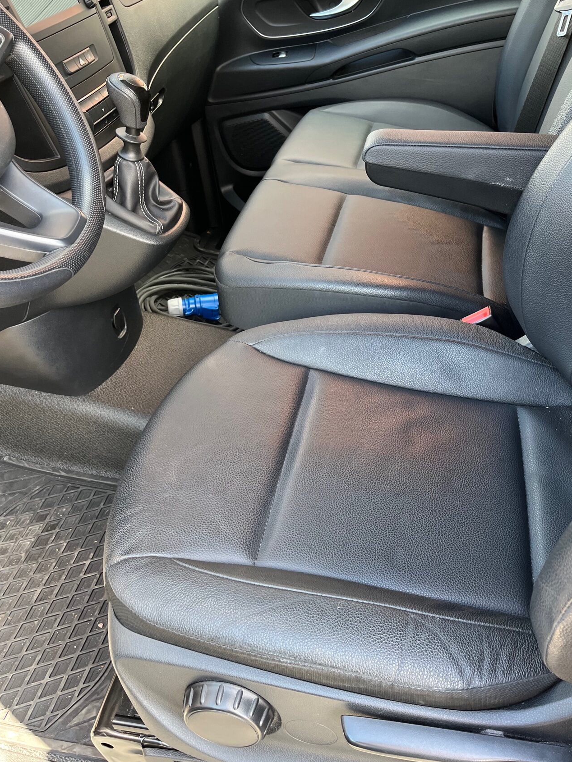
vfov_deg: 58.3
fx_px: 683
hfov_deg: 45.3
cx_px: 324
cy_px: 351
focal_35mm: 31
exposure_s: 1/121
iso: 125
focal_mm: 5.1
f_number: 1.6
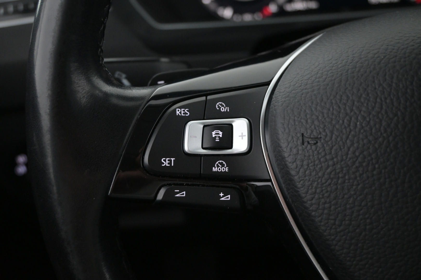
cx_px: 210
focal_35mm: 41
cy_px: 140
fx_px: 482
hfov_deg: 47.2
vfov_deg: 32.4
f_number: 4.5
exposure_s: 1/40
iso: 2500
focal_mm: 27.5
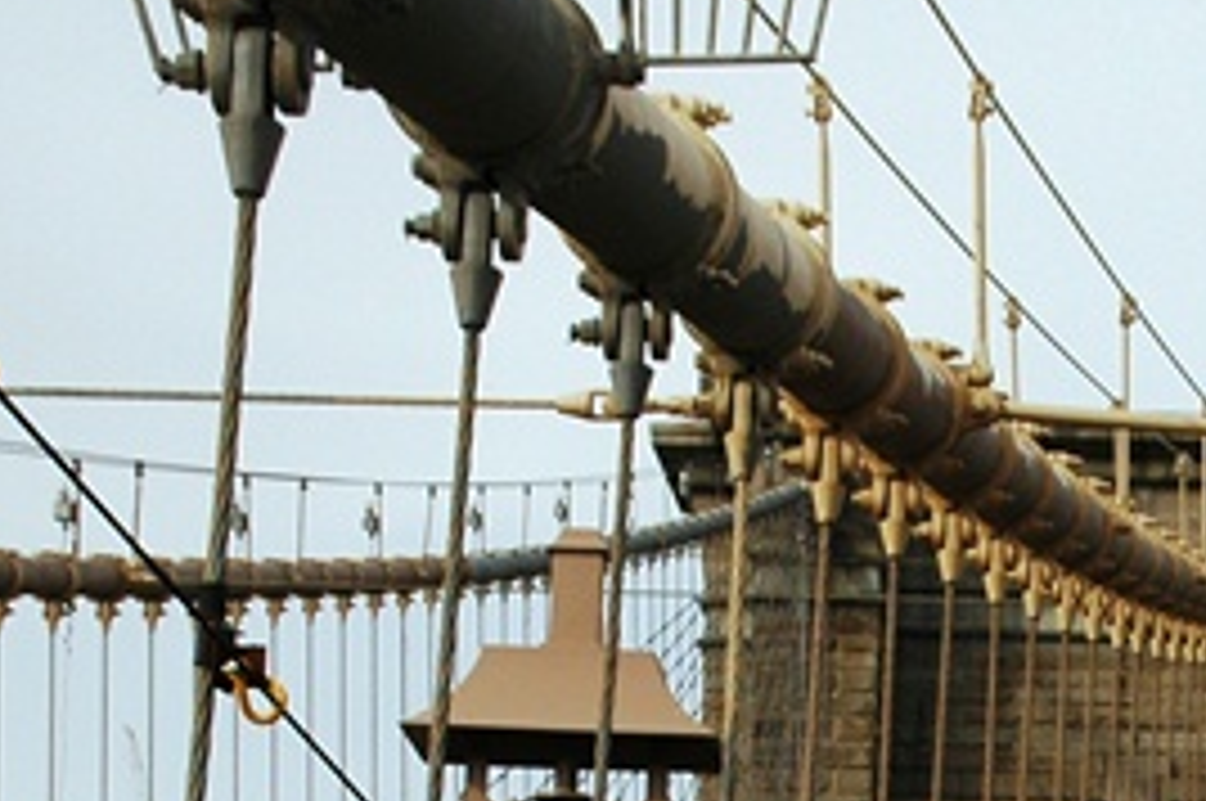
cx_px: 1197
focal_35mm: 170
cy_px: 1125
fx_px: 5688
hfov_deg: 12.0
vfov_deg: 7.9
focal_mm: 38
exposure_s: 1/320
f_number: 10
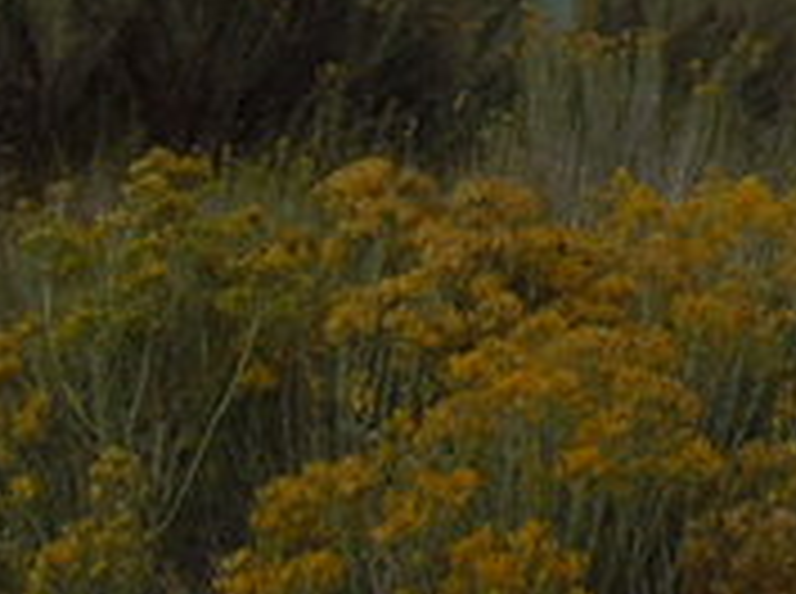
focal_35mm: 145
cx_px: 1749
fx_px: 3328
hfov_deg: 11.7
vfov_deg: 9.6
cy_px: -554
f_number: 6.6
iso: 100
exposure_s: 1/640
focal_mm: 4.5
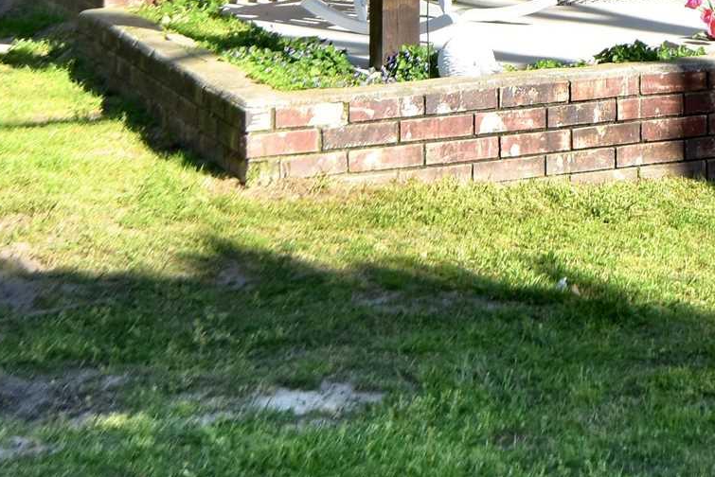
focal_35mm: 122
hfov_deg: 16.3
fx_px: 2424
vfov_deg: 10.4
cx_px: 760
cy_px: -458
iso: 400
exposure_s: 1/500
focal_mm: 20
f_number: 11
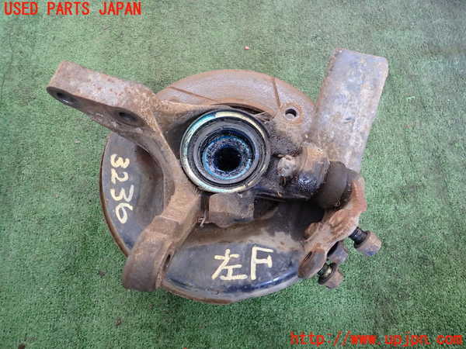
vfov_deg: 54.9
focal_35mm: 25
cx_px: 233
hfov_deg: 69.4
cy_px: 174
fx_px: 337
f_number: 2
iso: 320
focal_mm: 4.5
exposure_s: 1/30
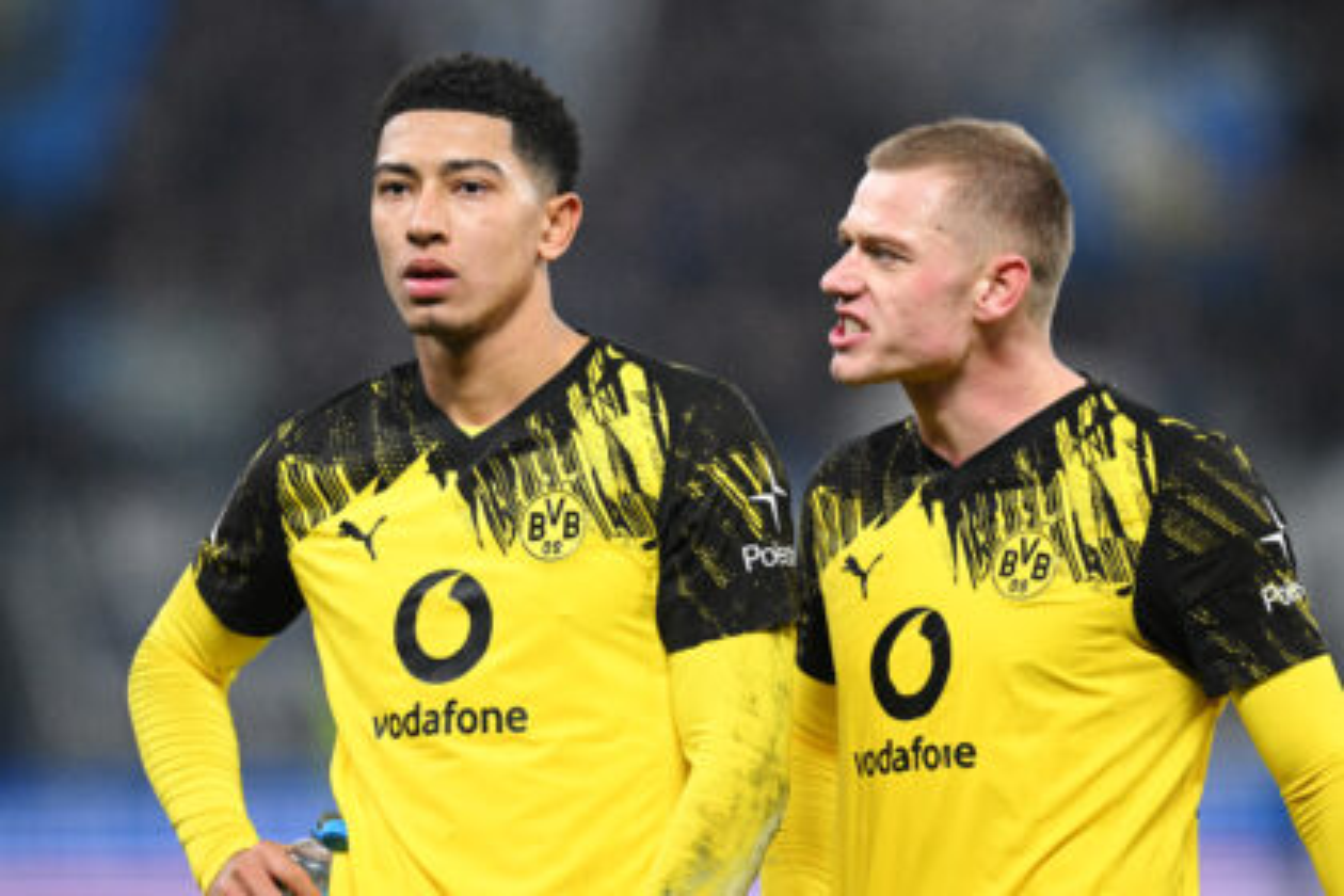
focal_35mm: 600
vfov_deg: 2.3
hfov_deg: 3.4
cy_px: 448
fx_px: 22398
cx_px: 672
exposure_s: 1/2000
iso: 3200
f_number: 2.8
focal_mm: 400
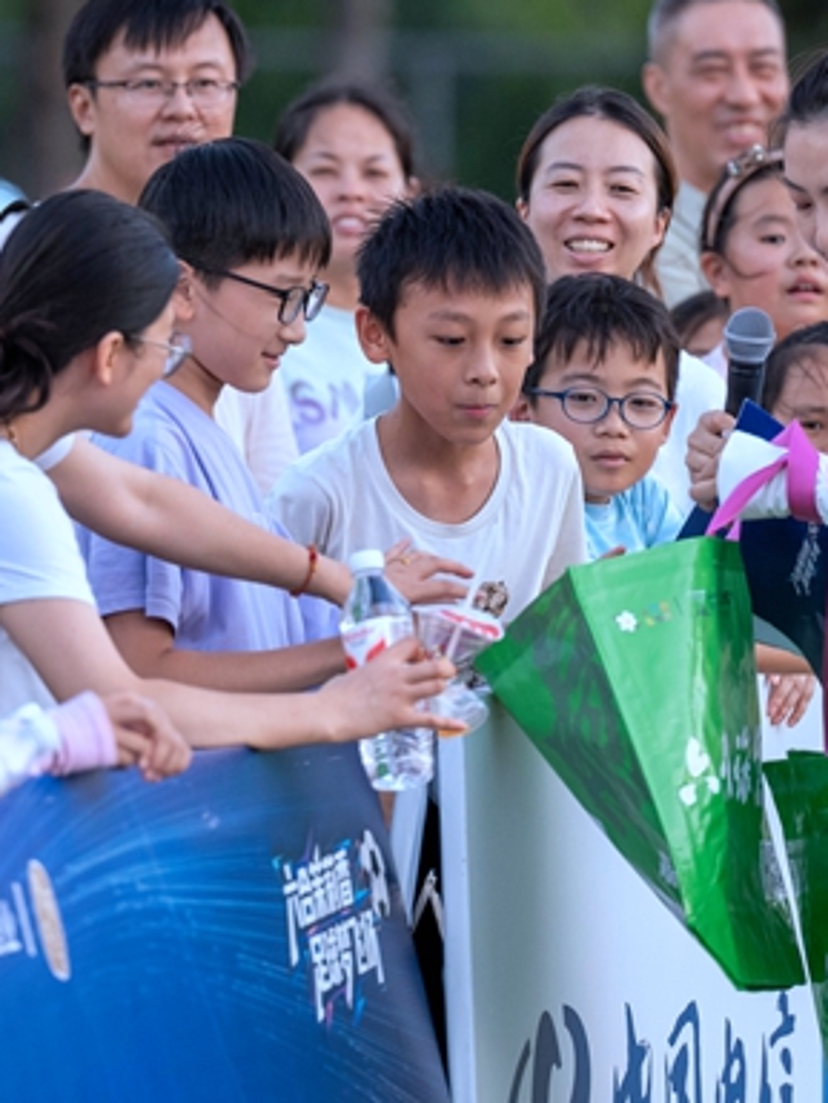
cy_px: 415
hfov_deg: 3.3
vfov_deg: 4.4
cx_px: 367
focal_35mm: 449
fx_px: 14312
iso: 640
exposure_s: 1/250
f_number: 3.2
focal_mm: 200
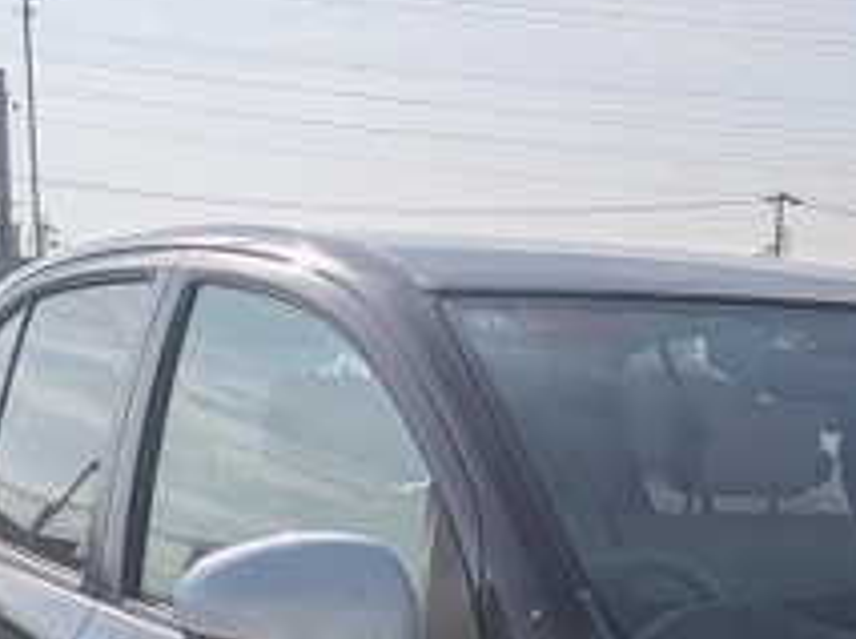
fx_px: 2321
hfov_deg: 20.5
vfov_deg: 14.7
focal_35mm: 94
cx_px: 782
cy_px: 916
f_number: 1.89
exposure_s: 1/5464
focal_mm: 5.43
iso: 47
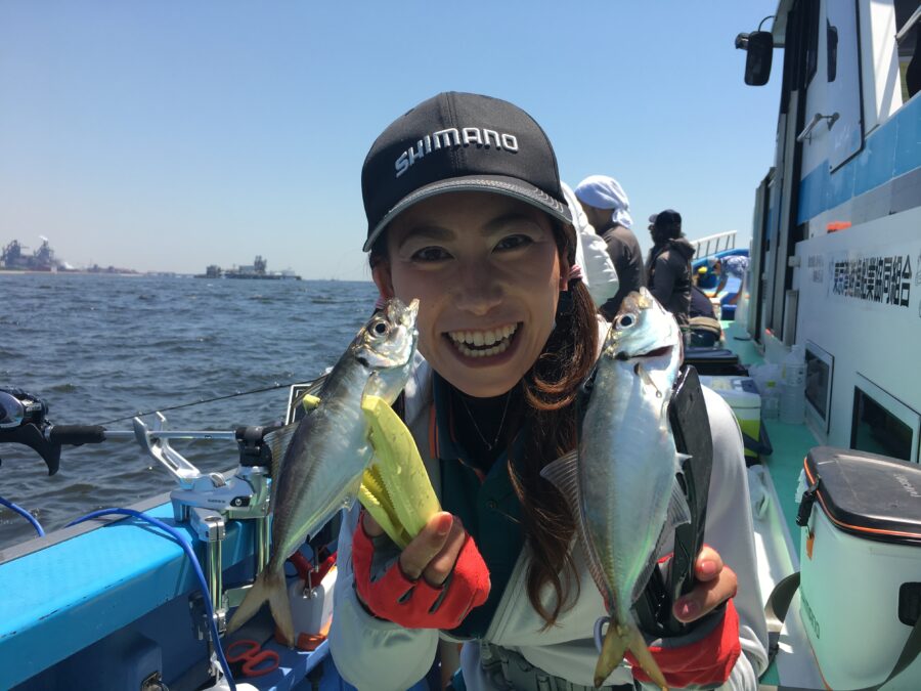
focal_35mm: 29
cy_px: 346
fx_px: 772
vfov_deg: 48.2
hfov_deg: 61.7
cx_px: 460
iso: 25
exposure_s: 1/1012
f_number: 2.2
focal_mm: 4.15
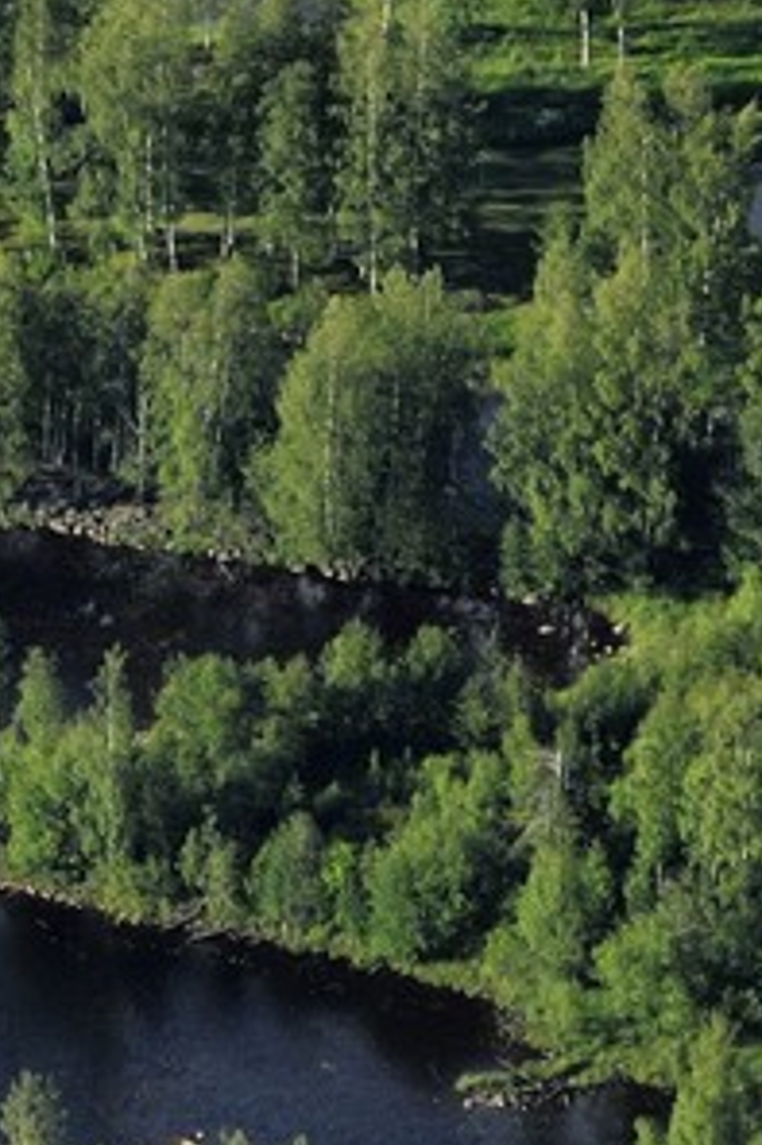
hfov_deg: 1.8
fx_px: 24465
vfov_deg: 2.7
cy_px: -1439
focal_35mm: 770
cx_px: 43
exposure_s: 1/1250
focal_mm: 95
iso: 100
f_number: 2.8
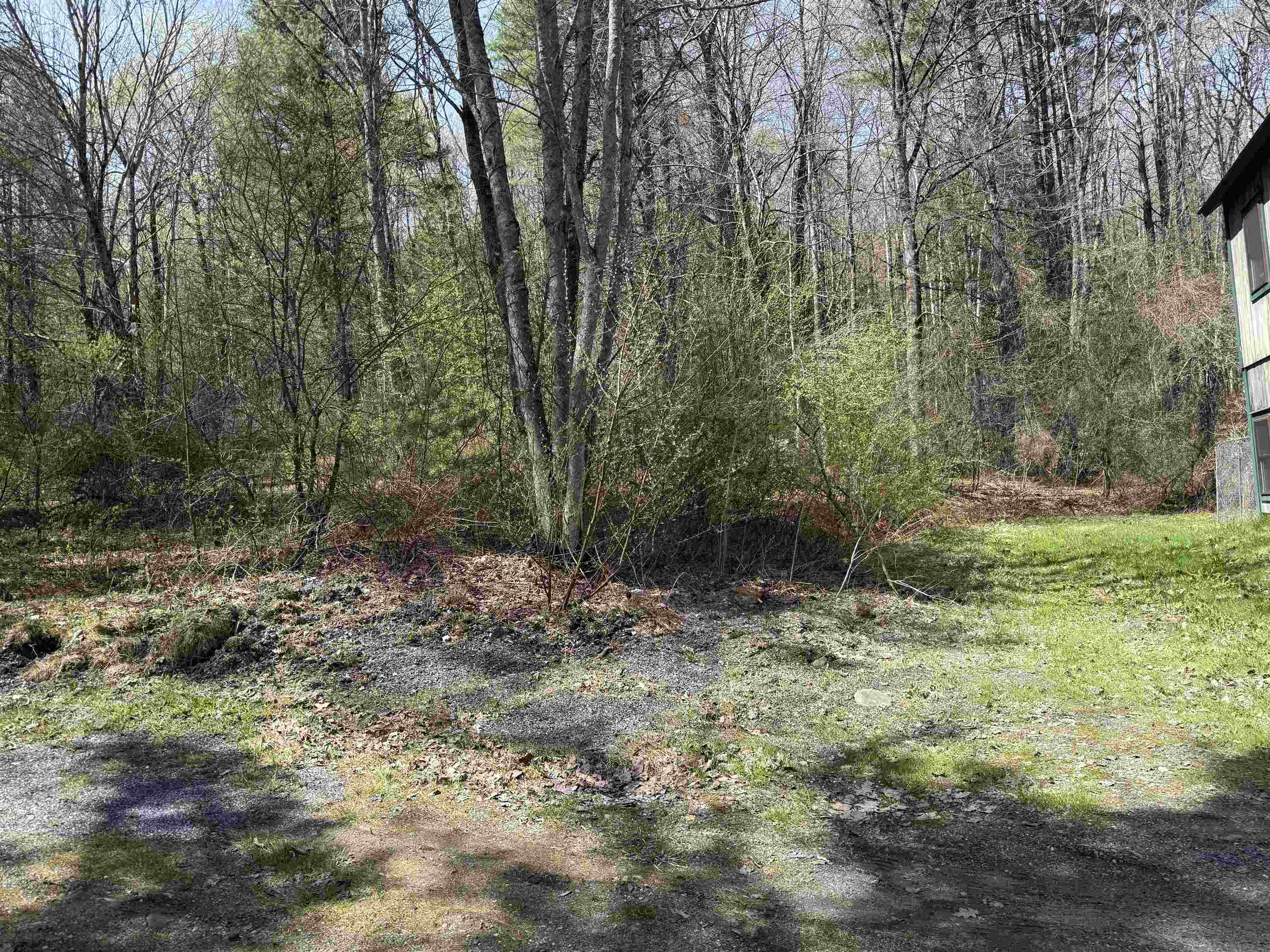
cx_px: 635
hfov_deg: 71.6
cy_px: 476
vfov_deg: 56.8
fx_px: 881
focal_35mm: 24
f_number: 1.78
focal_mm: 6.76
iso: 80
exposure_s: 1/1337
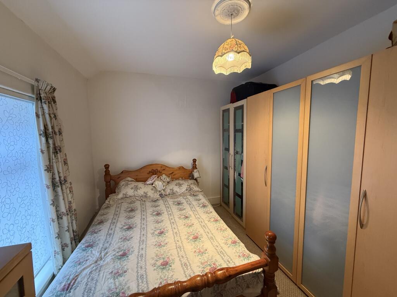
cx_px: 198
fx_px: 161
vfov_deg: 85.7
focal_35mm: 14
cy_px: 148
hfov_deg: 102.1
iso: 400
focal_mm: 2.22
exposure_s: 1/50
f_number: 2.2
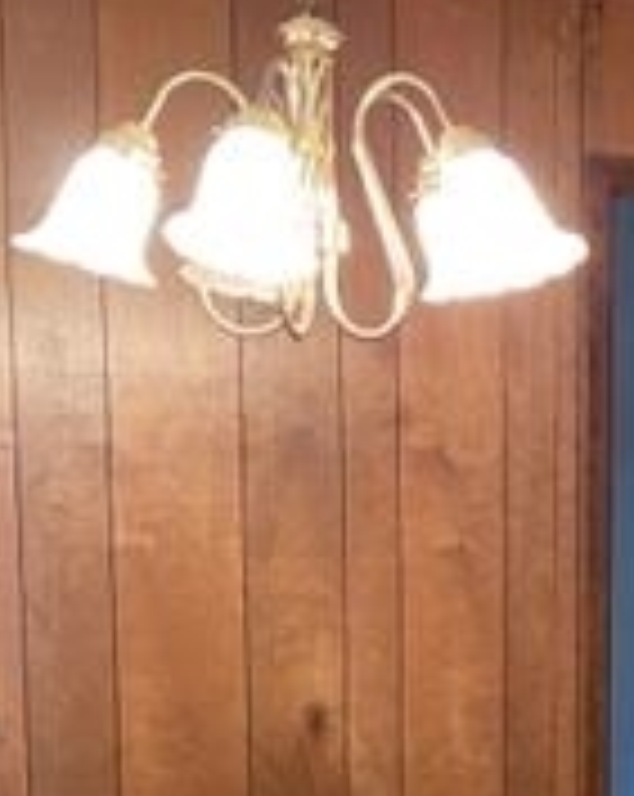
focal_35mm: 92
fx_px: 2163
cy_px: 809
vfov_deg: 20.2
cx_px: 746
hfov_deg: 16.1
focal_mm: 5.1
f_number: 1.6
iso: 400
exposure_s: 1/40
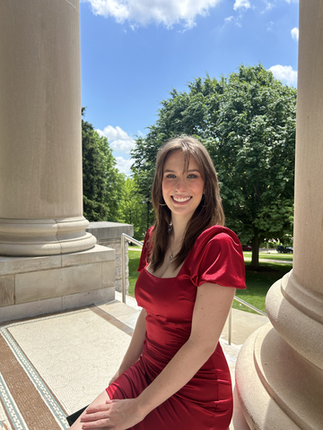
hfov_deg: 53.1
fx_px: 323
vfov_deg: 67.3
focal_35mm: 26
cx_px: 162
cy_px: 215
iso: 50
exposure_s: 1/1972
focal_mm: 5.7
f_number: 1.5
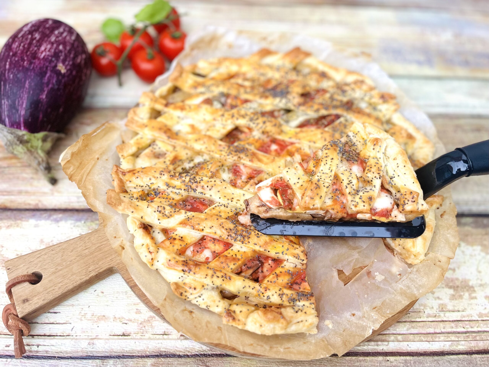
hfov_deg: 67.3
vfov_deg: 53.1
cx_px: 244
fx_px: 367
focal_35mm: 26
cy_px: 184
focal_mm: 5.1
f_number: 1.6
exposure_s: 1/96
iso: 125
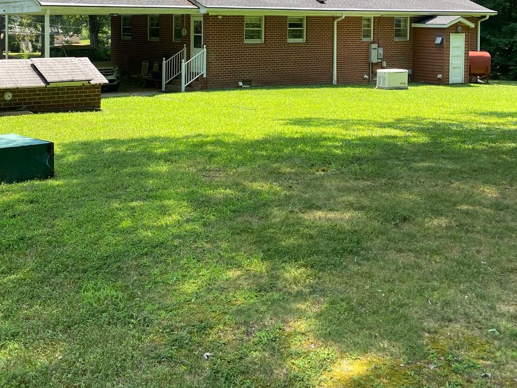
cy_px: 52
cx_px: 192
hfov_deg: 40.1
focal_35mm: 47
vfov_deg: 29.8
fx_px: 702
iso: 32
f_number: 1.8
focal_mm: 4.25
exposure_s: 1/591
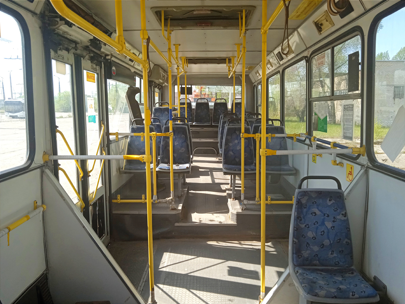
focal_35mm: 28
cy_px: 152
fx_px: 328
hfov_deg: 63.4
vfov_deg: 49.7
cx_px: 202
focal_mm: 3.43
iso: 100
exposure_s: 1/372
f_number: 2.2
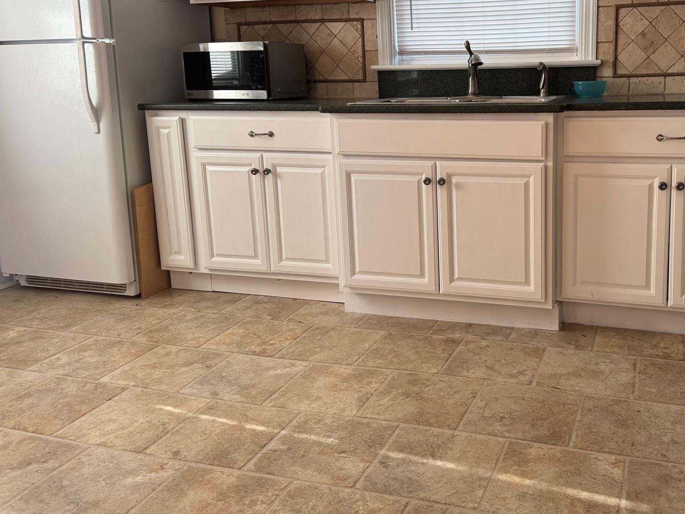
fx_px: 653
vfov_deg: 42.6
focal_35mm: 33
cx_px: 462
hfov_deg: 54.1
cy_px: 188
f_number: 1.78
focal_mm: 6.76
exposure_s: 1/121
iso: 125
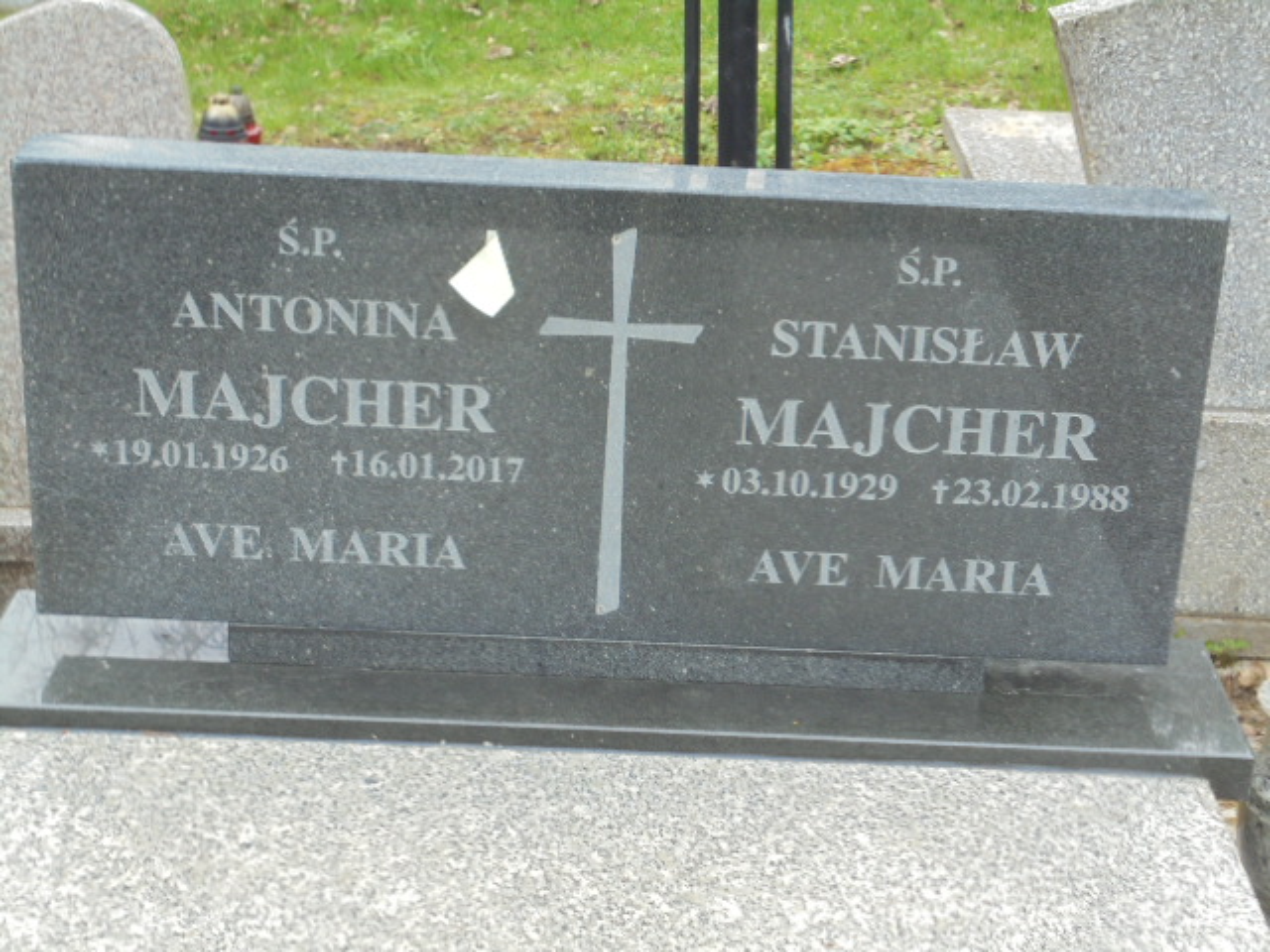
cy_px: 476
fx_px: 2348
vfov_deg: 22.9
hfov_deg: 30.3
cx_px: 635
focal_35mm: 64
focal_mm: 11.5
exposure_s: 1/80
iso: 100
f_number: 5.6
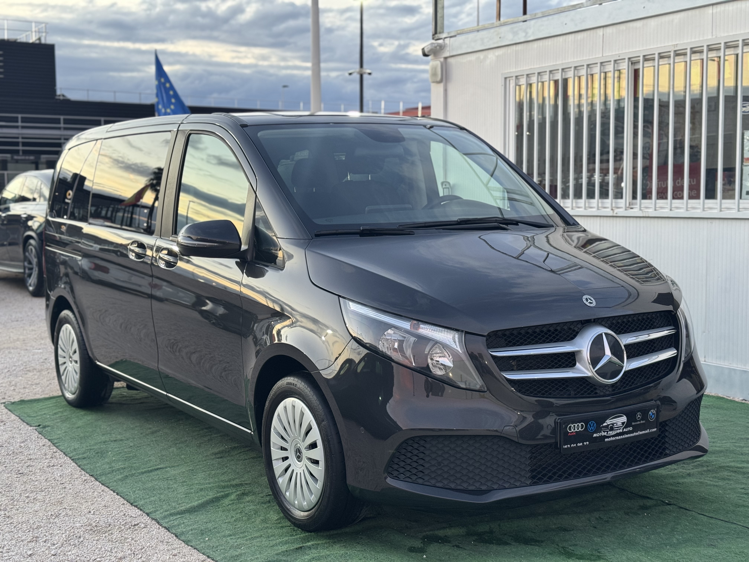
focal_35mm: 48
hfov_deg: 39.7
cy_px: 281
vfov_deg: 30.3
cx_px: 374
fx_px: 1039
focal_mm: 6.76
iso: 100
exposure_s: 1/60
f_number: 1.78
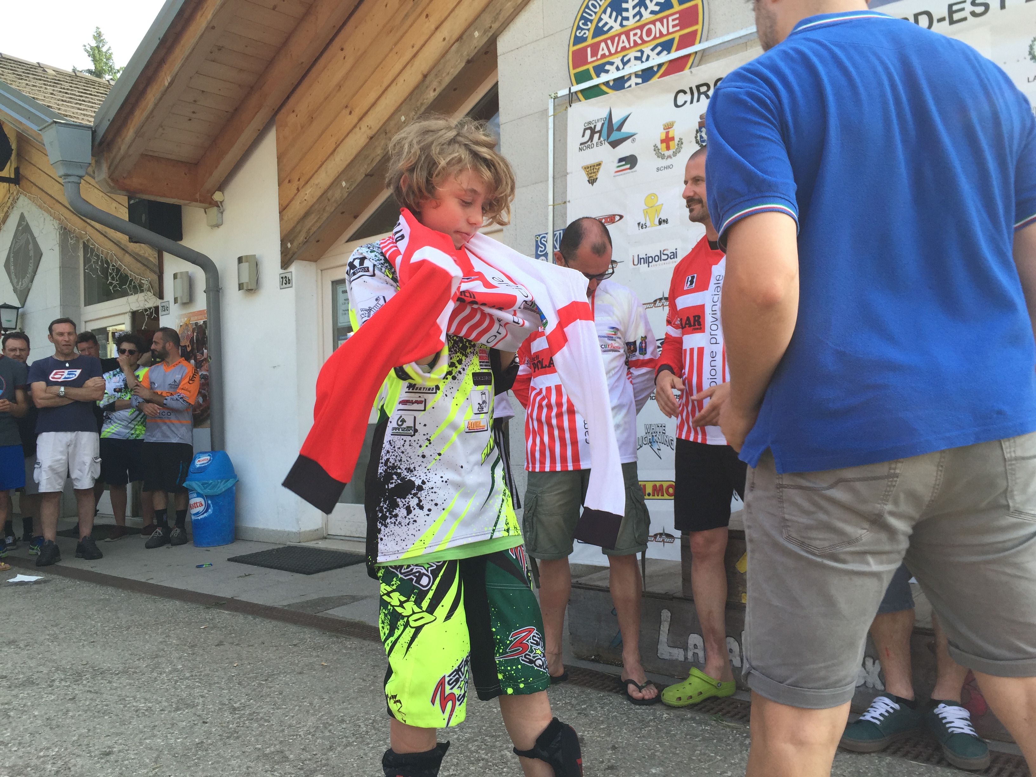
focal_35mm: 29
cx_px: 518
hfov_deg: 61.7
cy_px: 388
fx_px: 868
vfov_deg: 48.2
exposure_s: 1/412
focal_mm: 4.15
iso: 32
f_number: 2.2
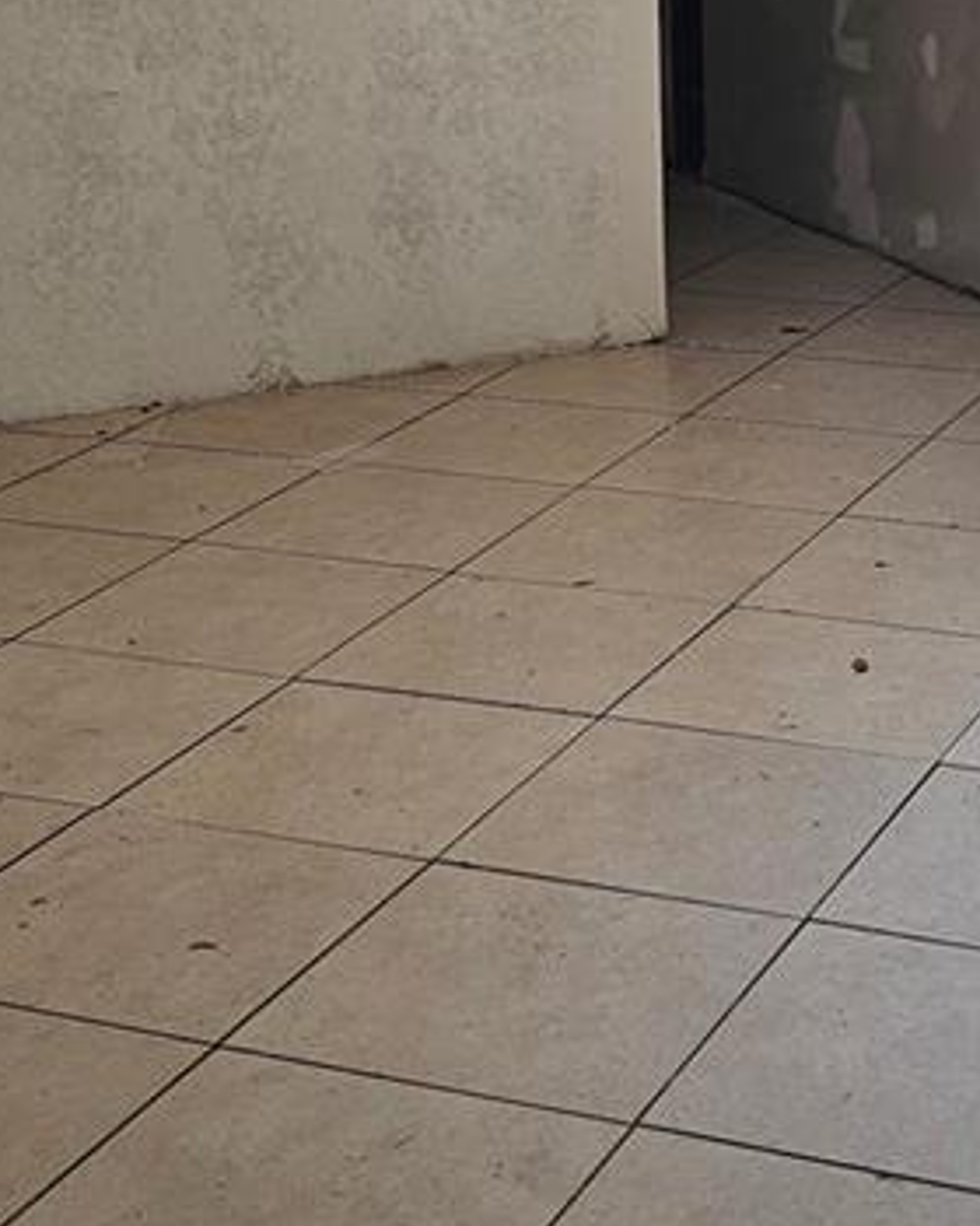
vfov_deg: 24.6
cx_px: 658
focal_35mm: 77
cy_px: 364
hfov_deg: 19.8
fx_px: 2792
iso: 80
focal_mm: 6.3
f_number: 1.7
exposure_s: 1/180
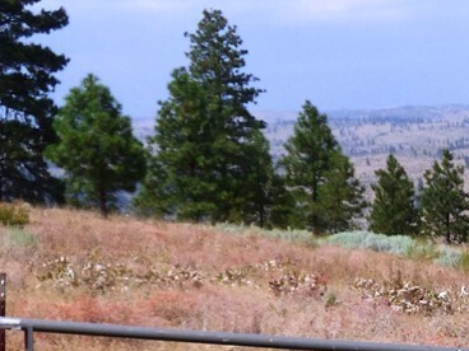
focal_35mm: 113
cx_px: 478
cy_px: 502
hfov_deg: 17.0
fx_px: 1531
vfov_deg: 12.5
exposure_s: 1/2000
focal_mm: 4.61
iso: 100
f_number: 3.1
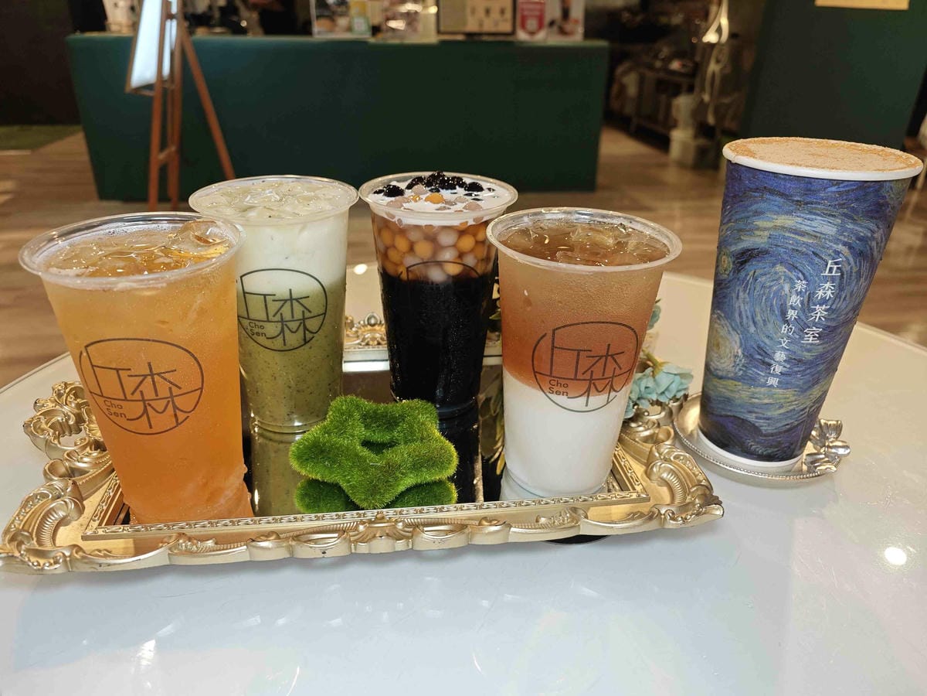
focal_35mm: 23
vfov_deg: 58.9
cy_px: 348
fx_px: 616
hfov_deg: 73.9
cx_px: 464
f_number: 2.8
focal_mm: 8.72
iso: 320
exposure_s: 1/60
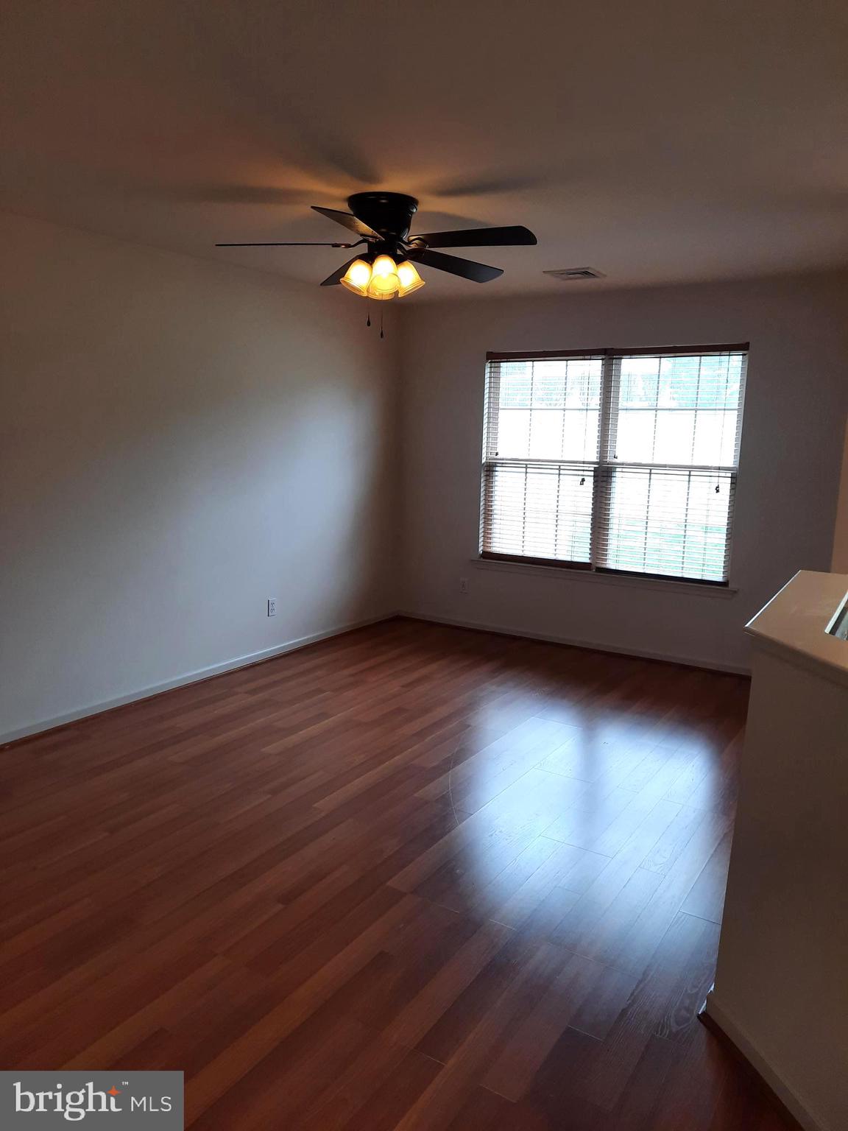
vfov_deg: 69.4
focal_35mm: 25
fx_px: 817
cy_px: 566
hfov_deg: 54.9
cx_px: 424
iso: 64
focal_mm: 4.6
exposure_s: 1/120
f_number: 2
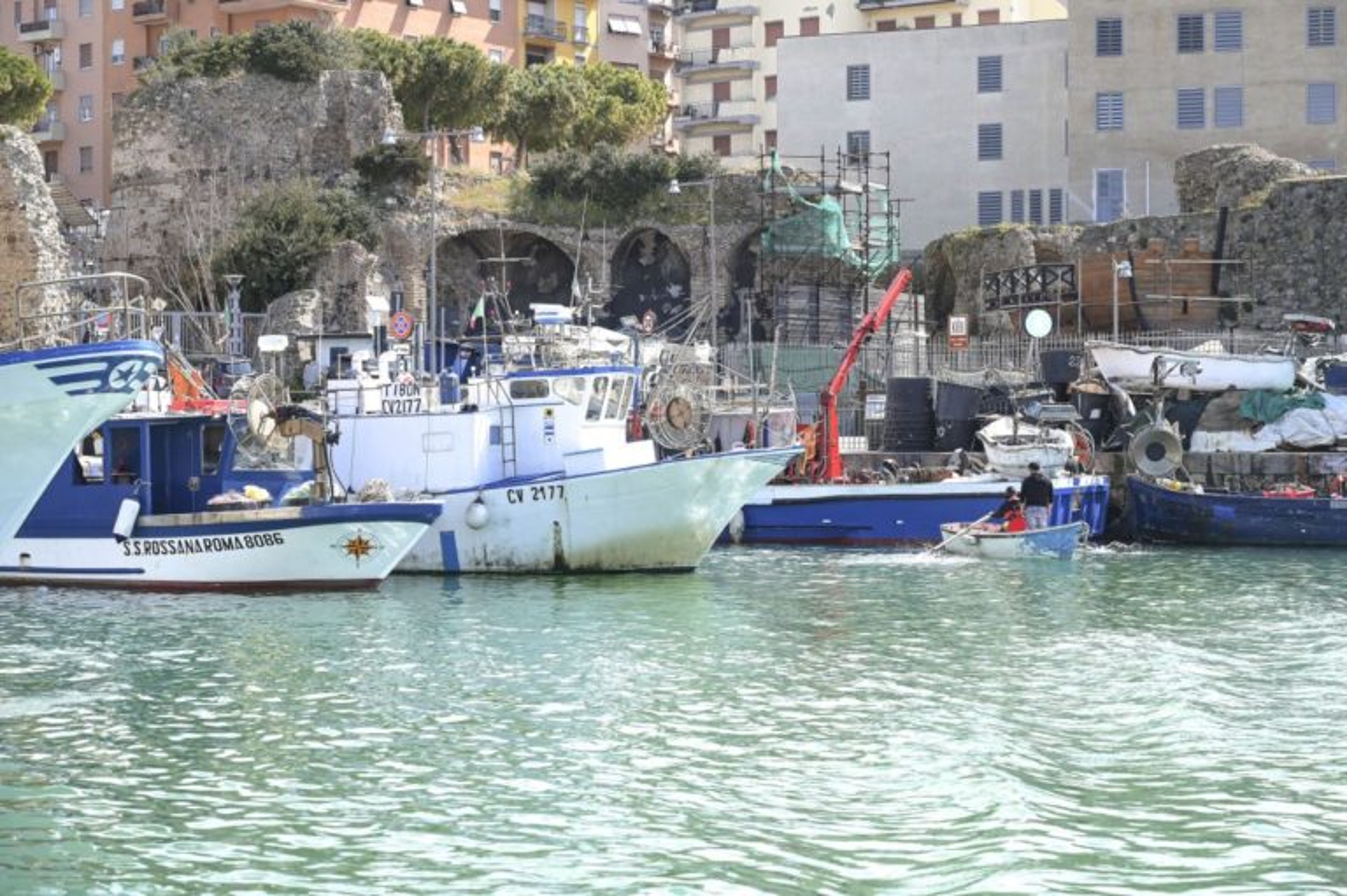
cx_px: 674
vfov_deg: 19.4
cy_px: 448
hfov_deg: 28.9
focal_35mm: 70
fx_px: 2617
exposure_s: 1/200
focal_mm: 70
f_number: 5.6
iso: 100
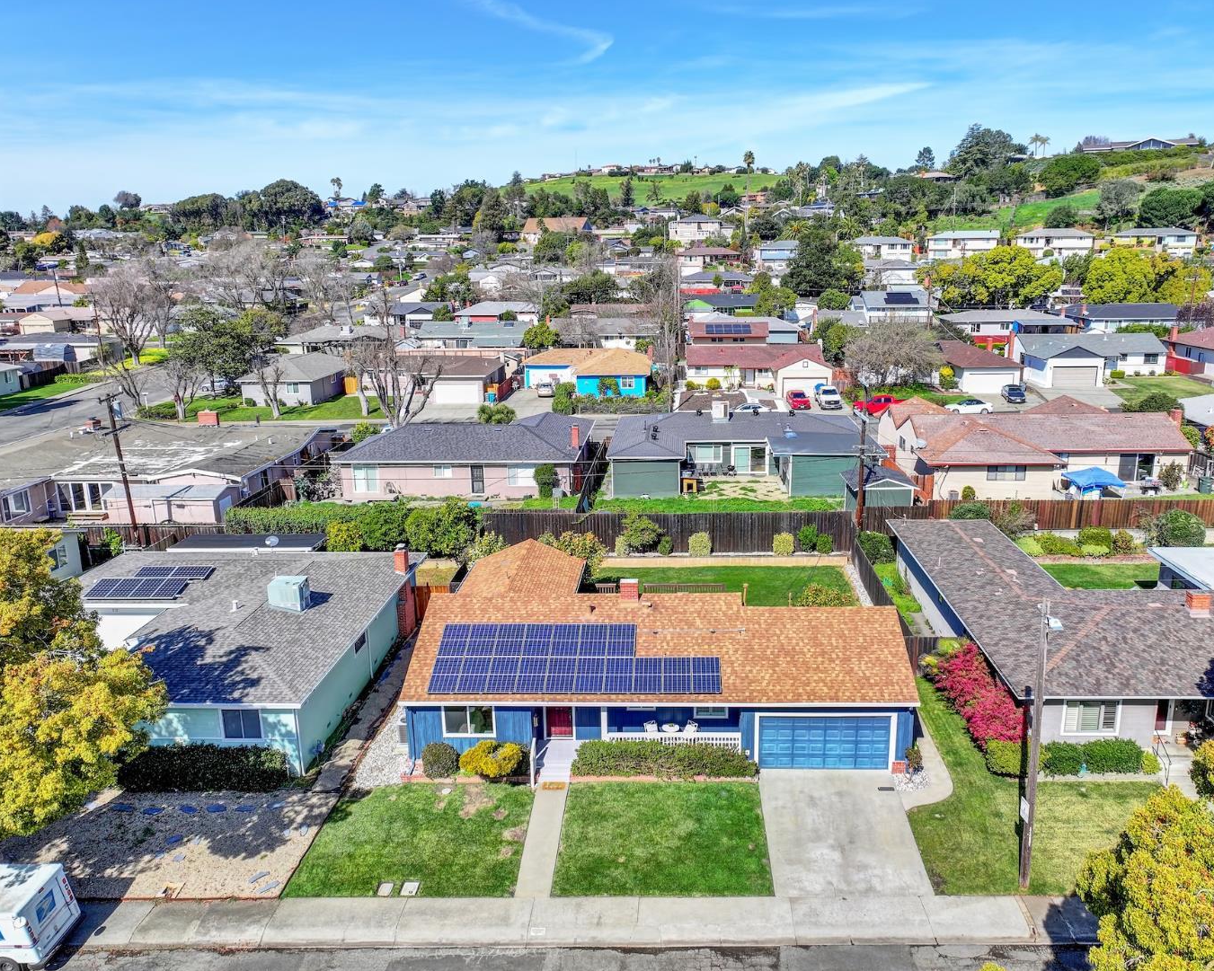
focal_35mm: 26
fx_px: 934
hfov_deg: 65.9
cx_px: 657
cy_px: 487
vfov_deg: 54.9
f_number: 2.8
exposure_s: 1/1600
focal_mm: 12.3
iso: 140
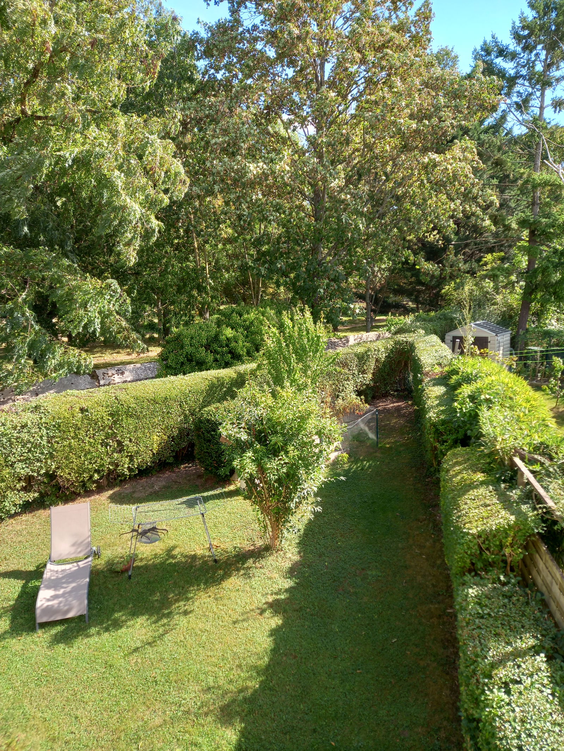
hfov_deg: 54.9
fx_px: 543
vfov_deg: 69.4
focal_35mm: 25
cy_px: 376
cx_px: 282
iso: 25
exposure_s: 1/120
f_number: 2
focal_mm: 4.6
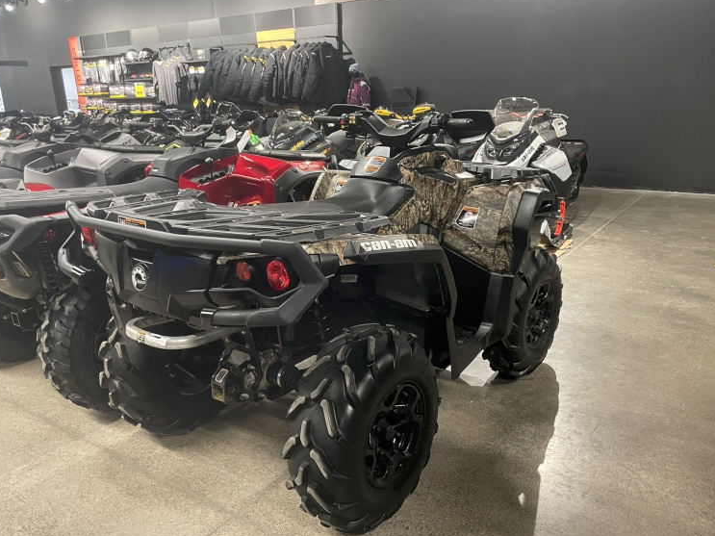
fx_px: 578
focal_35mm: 28
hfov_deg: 63.4
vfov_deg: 49.7
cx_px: 370
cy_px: 283
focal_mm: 4.2
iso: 400
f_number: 1.6
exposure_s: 1/60
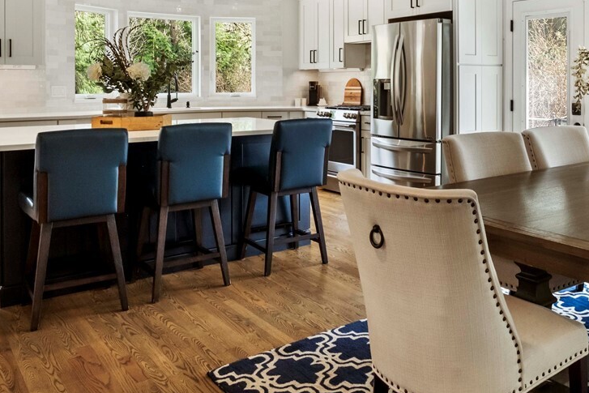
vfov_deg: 36.9
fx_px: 573
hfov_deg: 52.9
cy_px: 94
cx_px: 414
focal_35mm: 35
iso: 400
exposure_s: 1/4
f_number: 8
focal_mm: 10
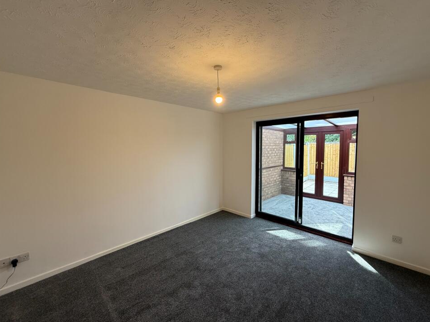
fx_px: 186
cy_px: 158
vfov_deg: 81.7
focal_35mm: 15
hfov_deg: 98.2
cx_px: 217
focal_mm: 2.22
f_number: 2.2
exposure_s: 1/100
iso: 100
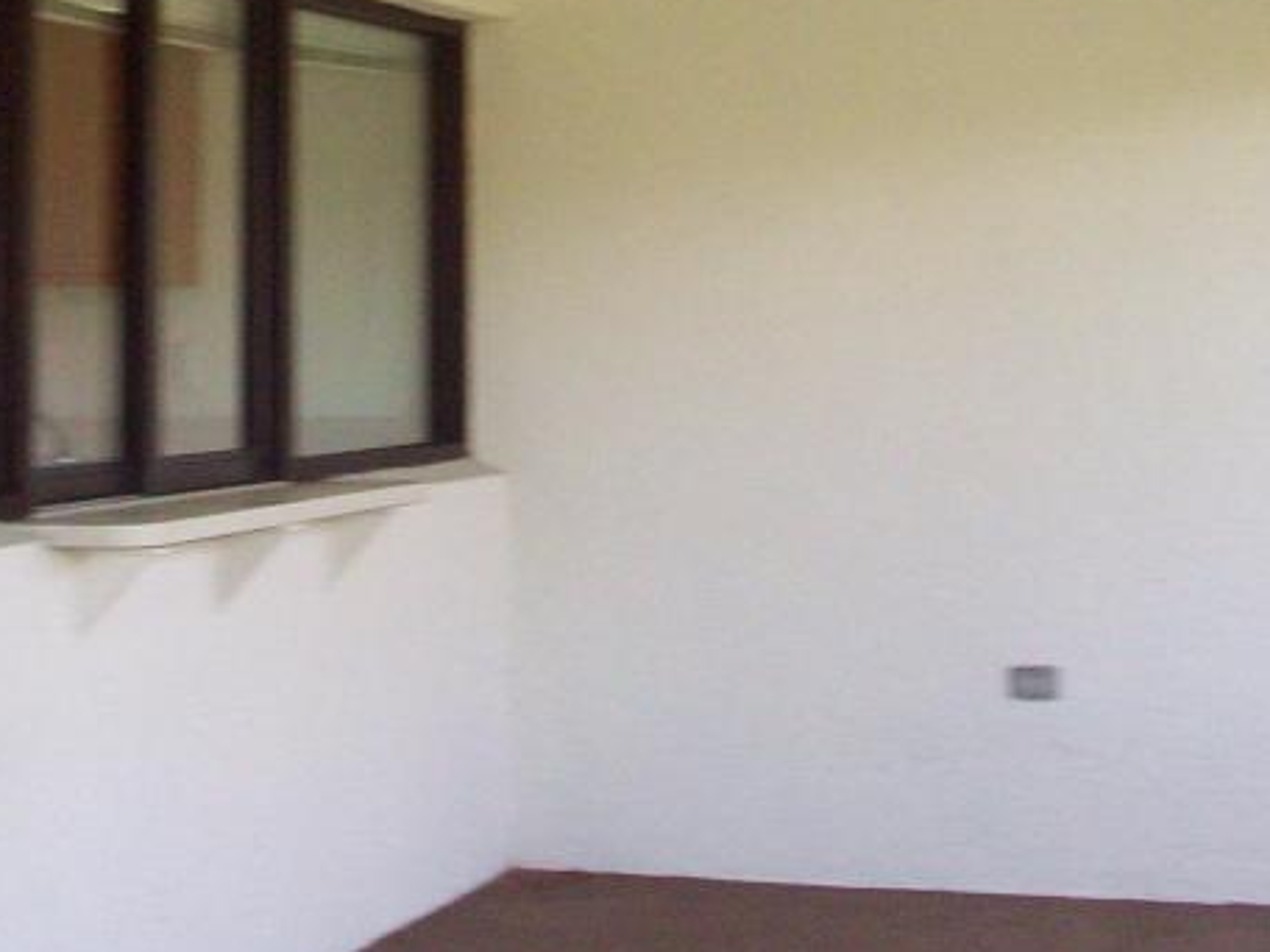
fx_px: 3045
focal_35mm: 83
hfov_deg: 23.5
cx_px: 565
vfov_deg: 17.5
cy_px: 92
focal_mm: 6.2
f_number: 2.8
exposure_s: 1/98.3
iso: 200
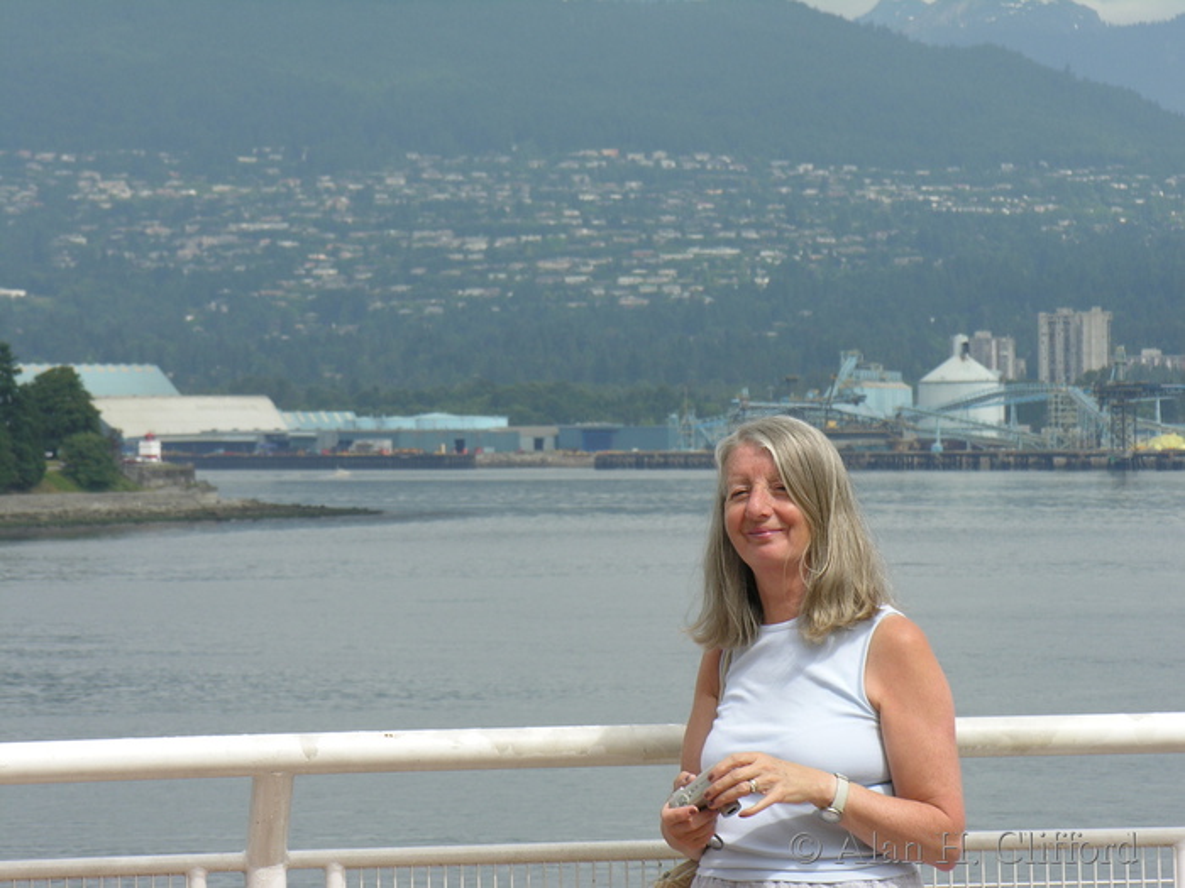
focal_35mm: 175
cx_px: 592
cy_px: 444
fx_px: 5991
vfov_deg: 8.5
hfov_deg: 11.3
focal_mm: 44.5
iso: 50
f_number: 7.1
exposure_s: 1/204
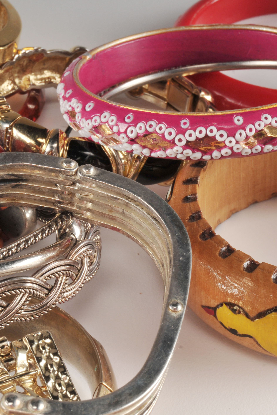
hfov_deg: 11.0
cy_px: 208
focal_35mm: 125
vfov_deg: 16.4
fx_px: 1440
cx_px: 85
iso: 160
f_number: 22
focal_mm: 55
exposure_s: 1/250
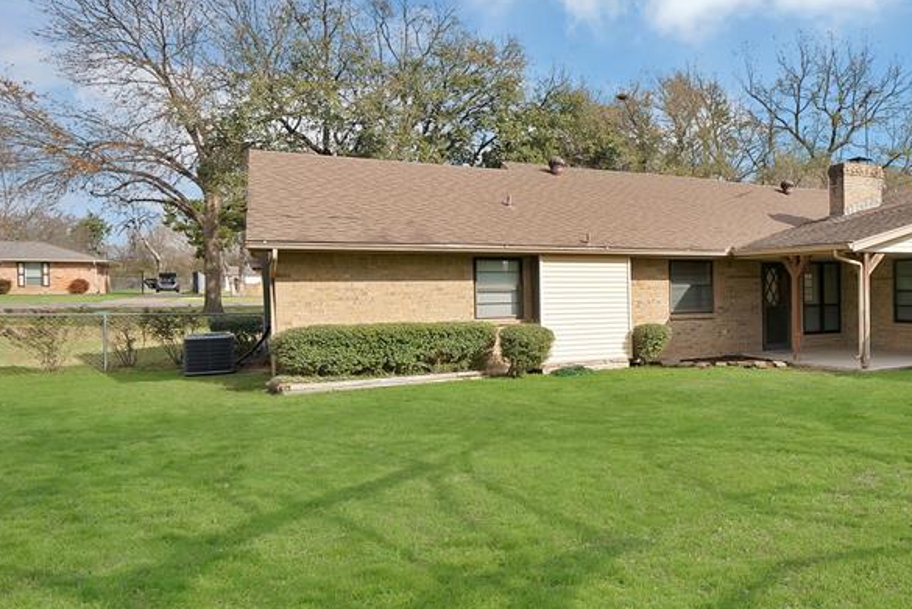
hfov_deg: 58.4
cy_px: 299
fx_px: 710
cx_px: 775
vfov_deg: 46.5
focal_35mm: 28
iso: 640
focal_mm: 16
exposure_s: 1/250
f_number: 9
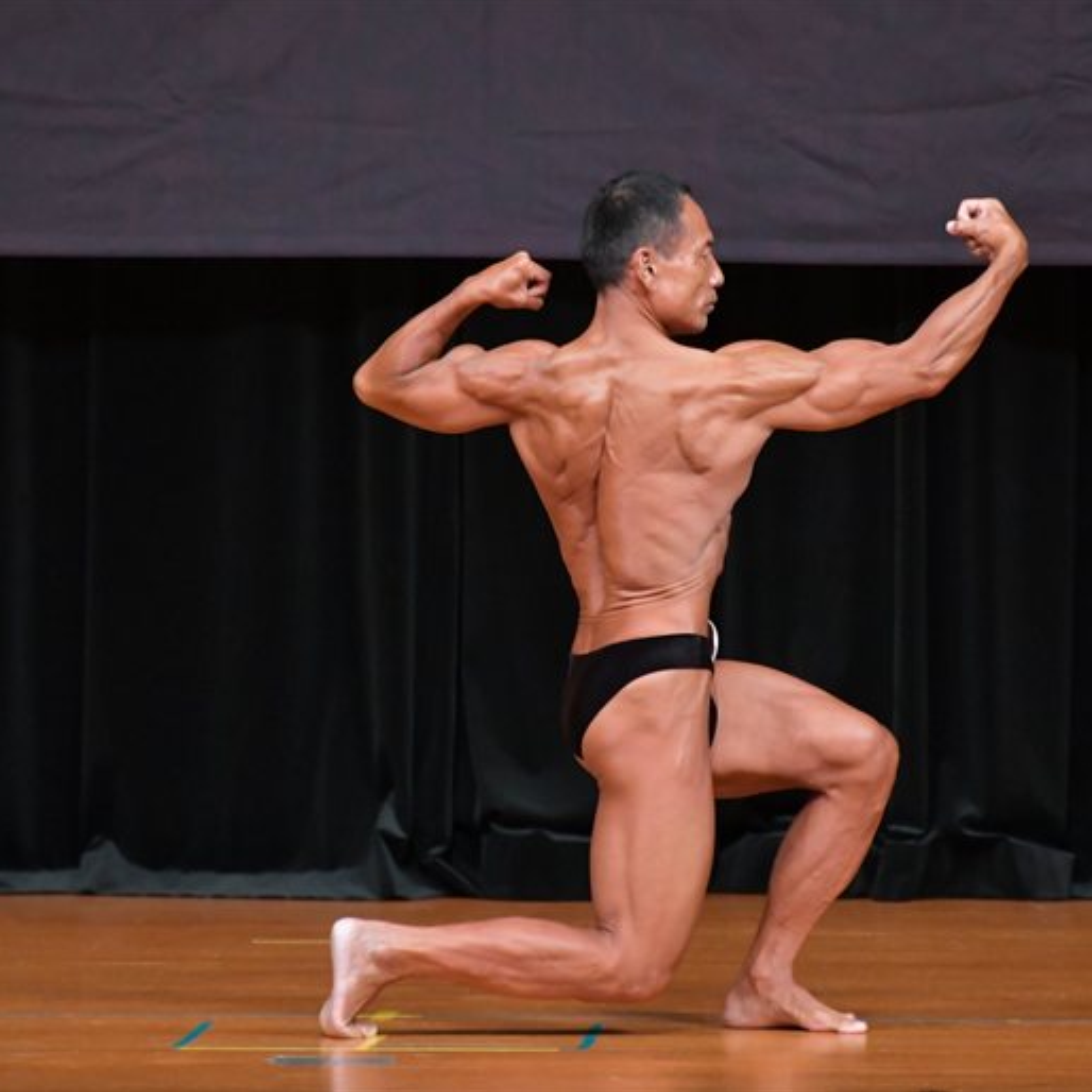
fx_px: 15775
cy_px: 546
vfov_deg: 4.0
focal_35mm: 442
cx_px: 698
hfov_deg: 4.0
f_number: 5.6
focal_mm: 230
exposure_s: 1/400
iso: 5000
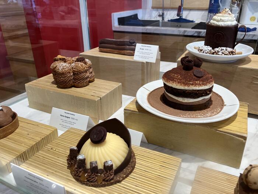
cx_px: 129
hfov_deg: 63.4
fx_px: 209
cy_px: 97
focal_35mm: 28
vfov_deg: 49.7
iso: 64
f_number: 1.8
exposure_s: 1/100
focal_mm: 3.99
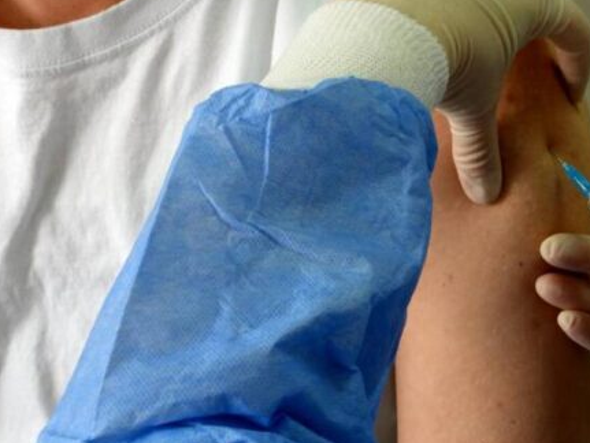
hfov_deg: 22.0
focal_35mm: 89
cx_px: 313
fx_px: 1518
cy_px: 165
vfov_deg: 16.6
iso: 100
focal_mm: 9
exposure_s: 1/30
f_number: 3.2
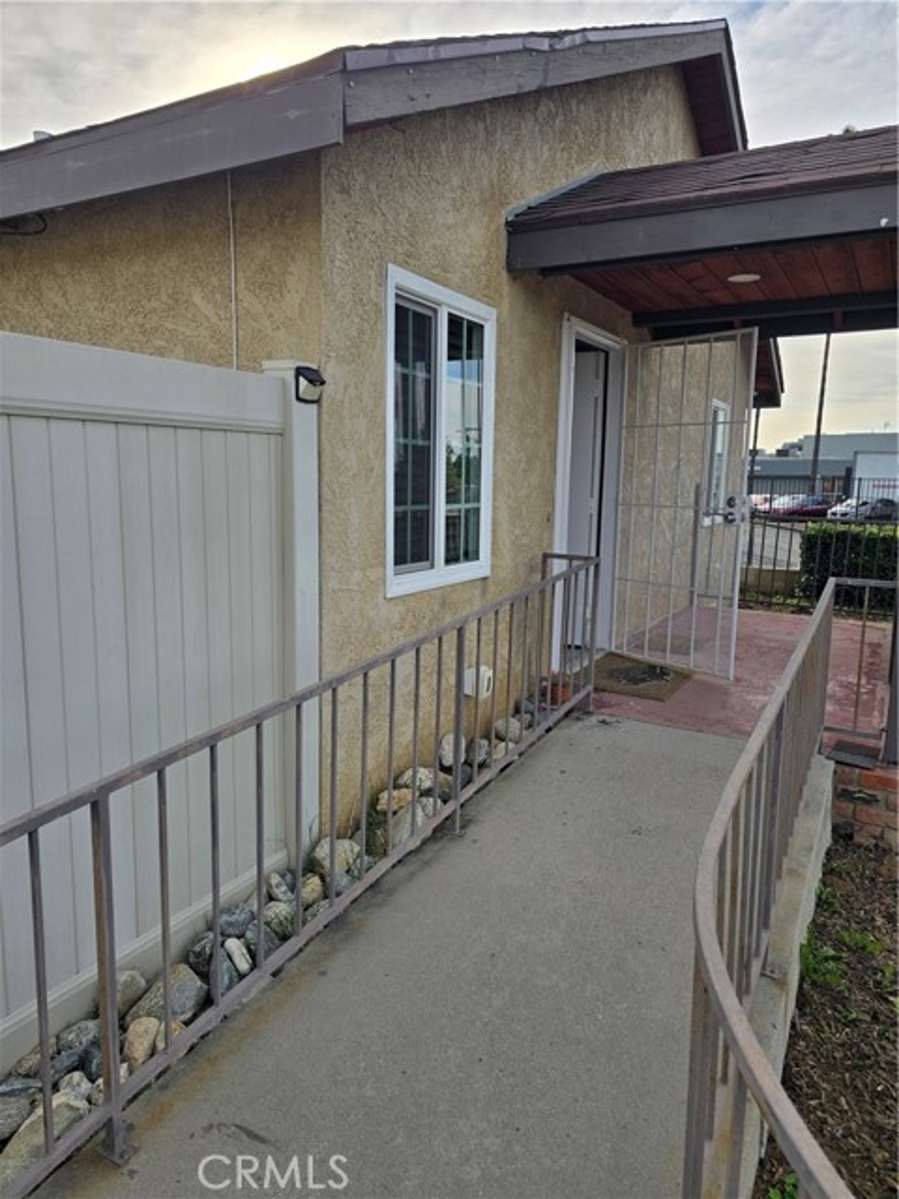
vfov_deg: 73.9
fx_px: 796
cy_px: 600
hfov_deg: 58.9
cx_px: 450
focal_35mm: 23
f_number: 1.7
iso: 12
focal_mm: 6.3
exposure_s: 1/957
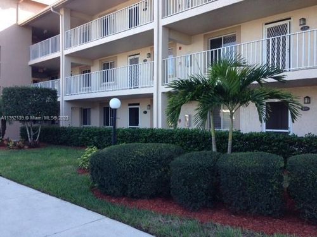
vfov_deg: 42.9
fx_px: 302
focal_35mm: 33
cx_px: 158
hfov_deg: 55.4
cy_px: 118
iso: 50
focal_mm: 4.12
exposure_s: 1/179
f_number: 2.4
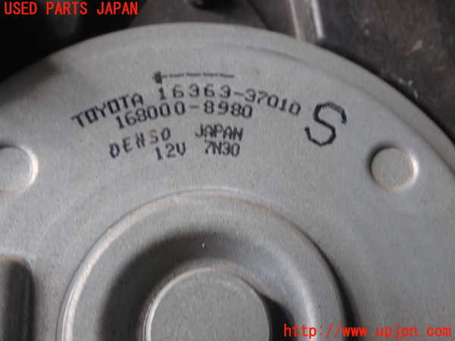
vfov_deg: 29.7
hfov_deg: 38.9
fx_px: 644
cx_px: 228
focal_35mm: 49
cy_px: 170
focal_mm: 8.99
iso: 250
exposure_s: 1/50
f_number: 3.2
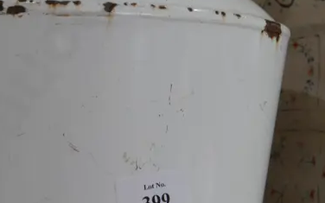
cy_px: 71
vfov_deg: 12.6
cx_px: 37
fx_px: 921
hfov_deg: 19.7
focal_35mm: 104
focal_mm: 18
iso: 320
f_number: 4
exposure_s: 1/60
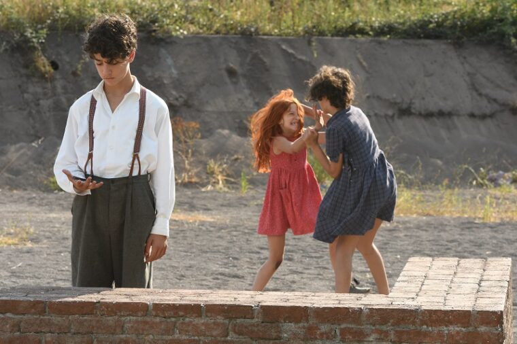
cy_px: 172
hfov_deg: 12.2
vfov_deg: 8.2
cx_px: 258
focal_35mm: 168
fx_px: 2412
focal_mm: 112
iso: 400
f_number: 9
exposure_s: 1/400
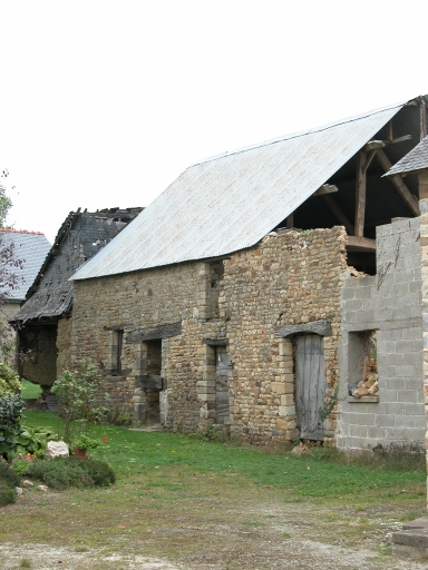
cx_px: 214
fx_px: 1286
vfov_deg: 25.0
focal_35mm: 78
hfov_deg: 18.9
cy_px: 285
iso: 100
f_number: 4.3
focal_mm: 19.9
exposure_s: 1/107
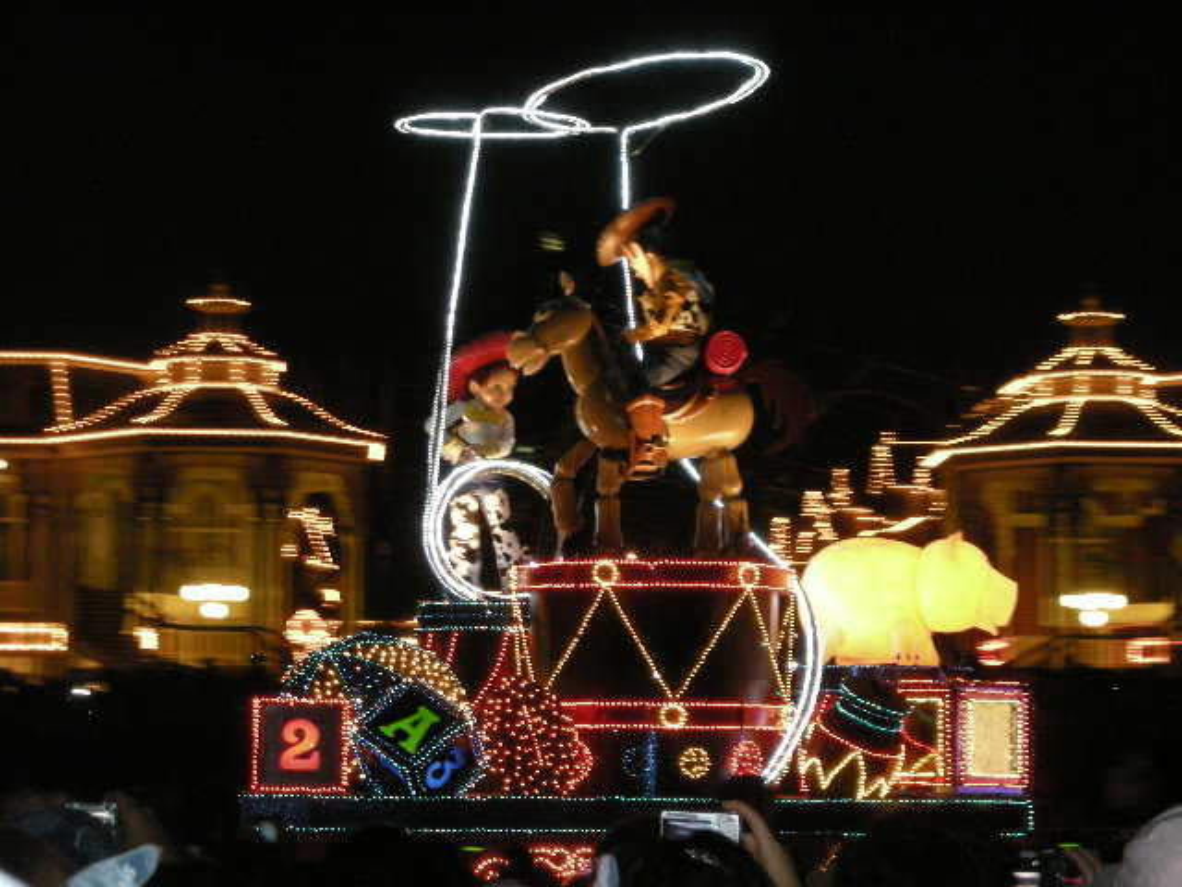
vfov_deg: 14.1
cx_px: 591
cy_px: 444
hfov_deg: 18.7
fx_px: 3585
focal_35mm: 105
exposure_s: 1/10.1
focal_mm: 17.1
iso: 400
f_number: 4.7
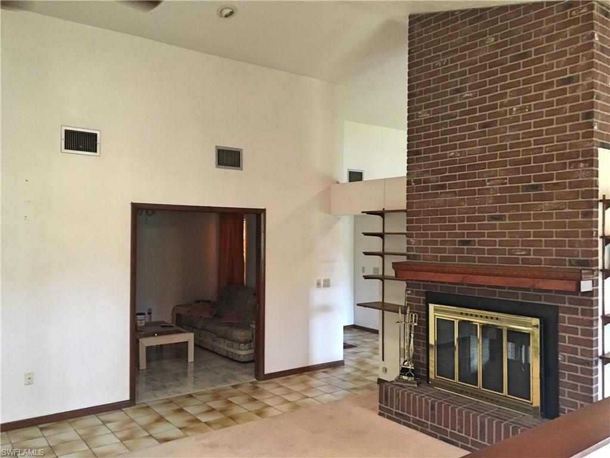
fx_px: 511
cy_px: 229
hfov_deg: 61.7
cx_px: 305
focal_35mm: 29
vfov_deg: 48.2
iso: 200
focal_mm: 4.15
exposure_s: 1/24
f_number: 2.2
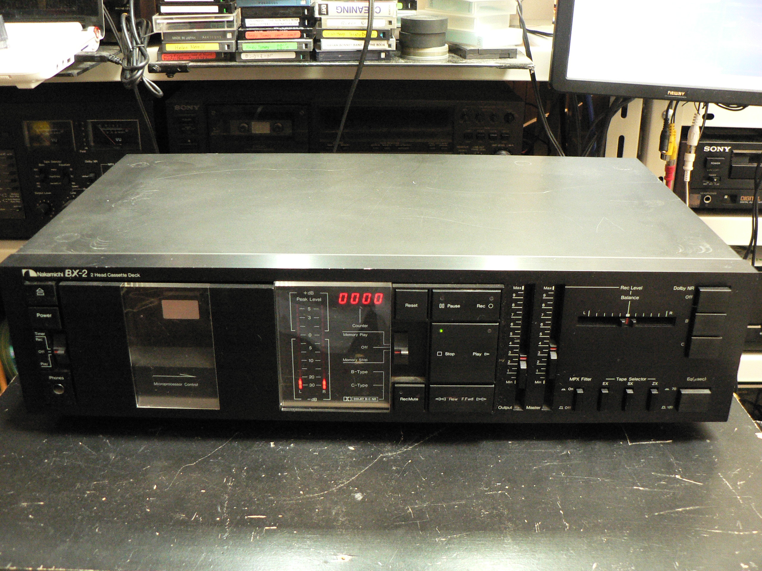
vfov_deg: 39.7
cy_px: 286
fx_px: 792
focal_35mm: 36
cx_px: 381
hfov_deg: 51.4
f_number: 2.8
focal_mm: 6
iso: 400
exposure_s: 1/8
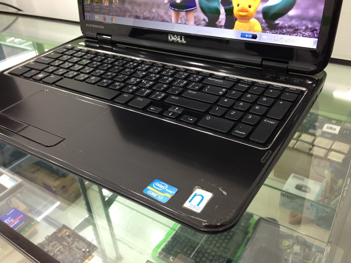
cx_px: 176
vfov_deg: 42.9
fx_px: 335
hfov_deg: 55.4
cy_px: 132
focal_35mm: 33
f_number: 2.4
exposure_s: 1/20
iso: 100
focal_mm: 4.12
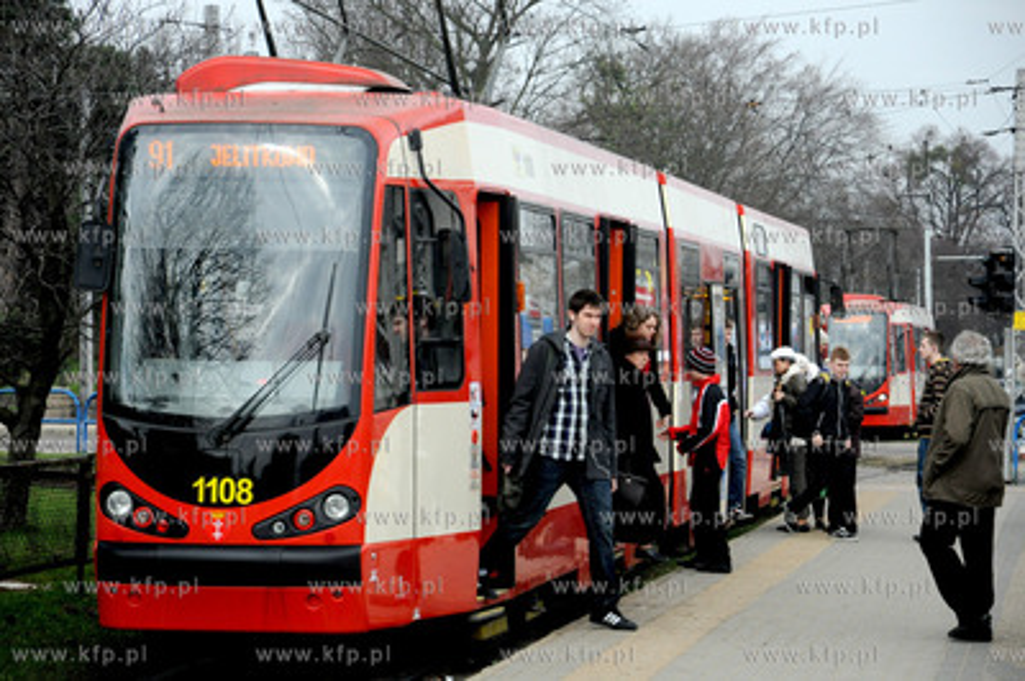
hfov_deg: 17.5
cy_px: 340
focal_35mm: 117
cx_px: 512
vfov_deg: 11.7
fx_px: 3328
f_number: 5.6
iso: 800
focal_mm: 78
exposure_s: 1/800
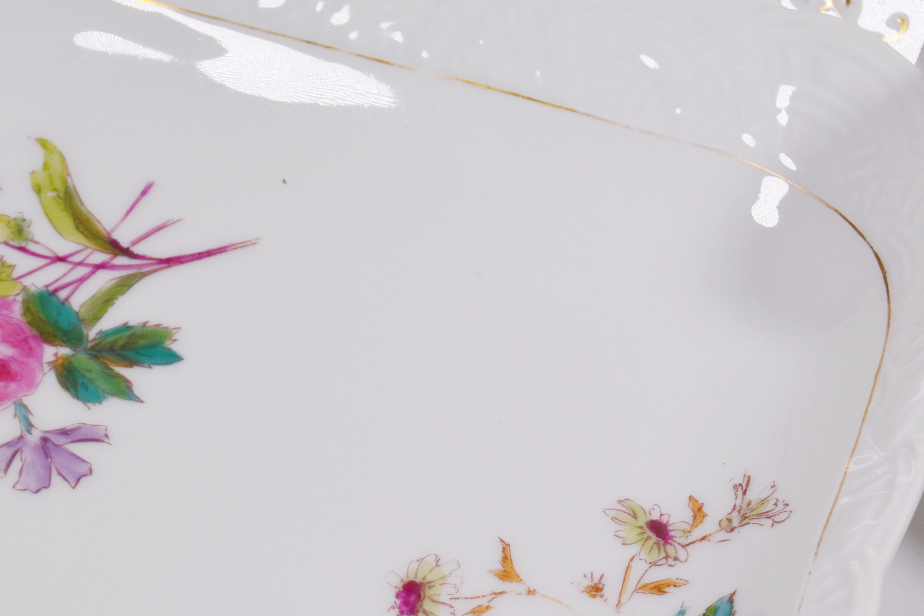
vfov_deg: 13.3
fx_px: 2618
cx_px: 266
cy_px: 539
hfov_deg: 19.9
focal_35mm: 102
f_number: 6.3
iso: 200
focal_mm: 30
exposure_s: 1/160
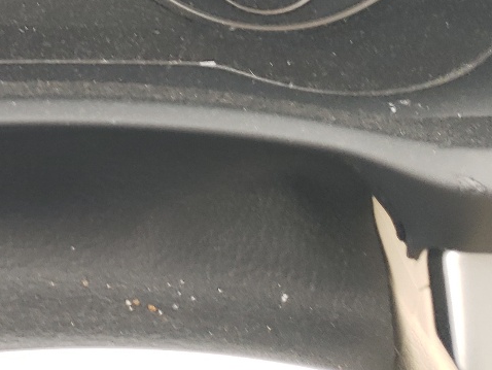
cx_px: -134
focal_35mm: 87
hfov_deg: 20.7
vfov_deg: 15.2
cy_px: -247
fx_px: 1237
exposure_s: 1/60.2
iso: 59
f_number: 1.5
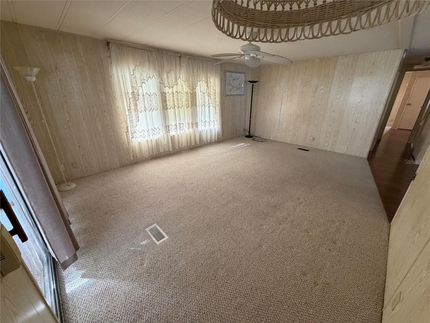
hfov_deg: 102.1
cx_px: 215
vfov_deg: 85.7
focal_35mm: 14
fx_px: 174
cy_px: 162
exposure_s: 1/91
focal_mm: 2.22
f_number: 2.2
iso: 320
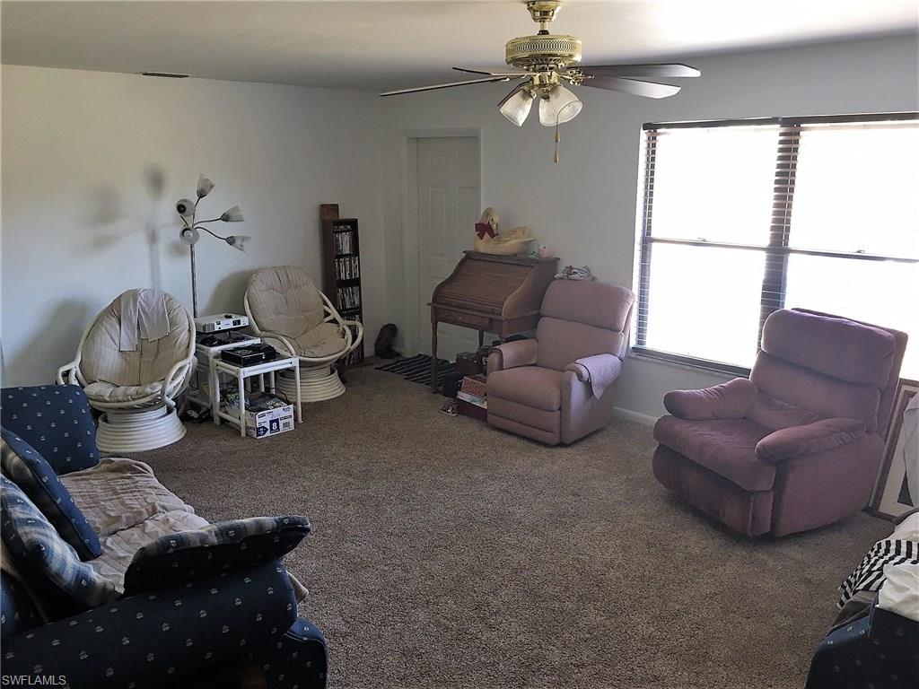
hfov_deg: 61.7
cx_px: 460
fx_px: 770
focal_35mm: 29
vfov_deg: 48.2
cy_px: 344
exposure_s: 1/15
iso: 40
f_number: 2.2
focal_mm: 4.15
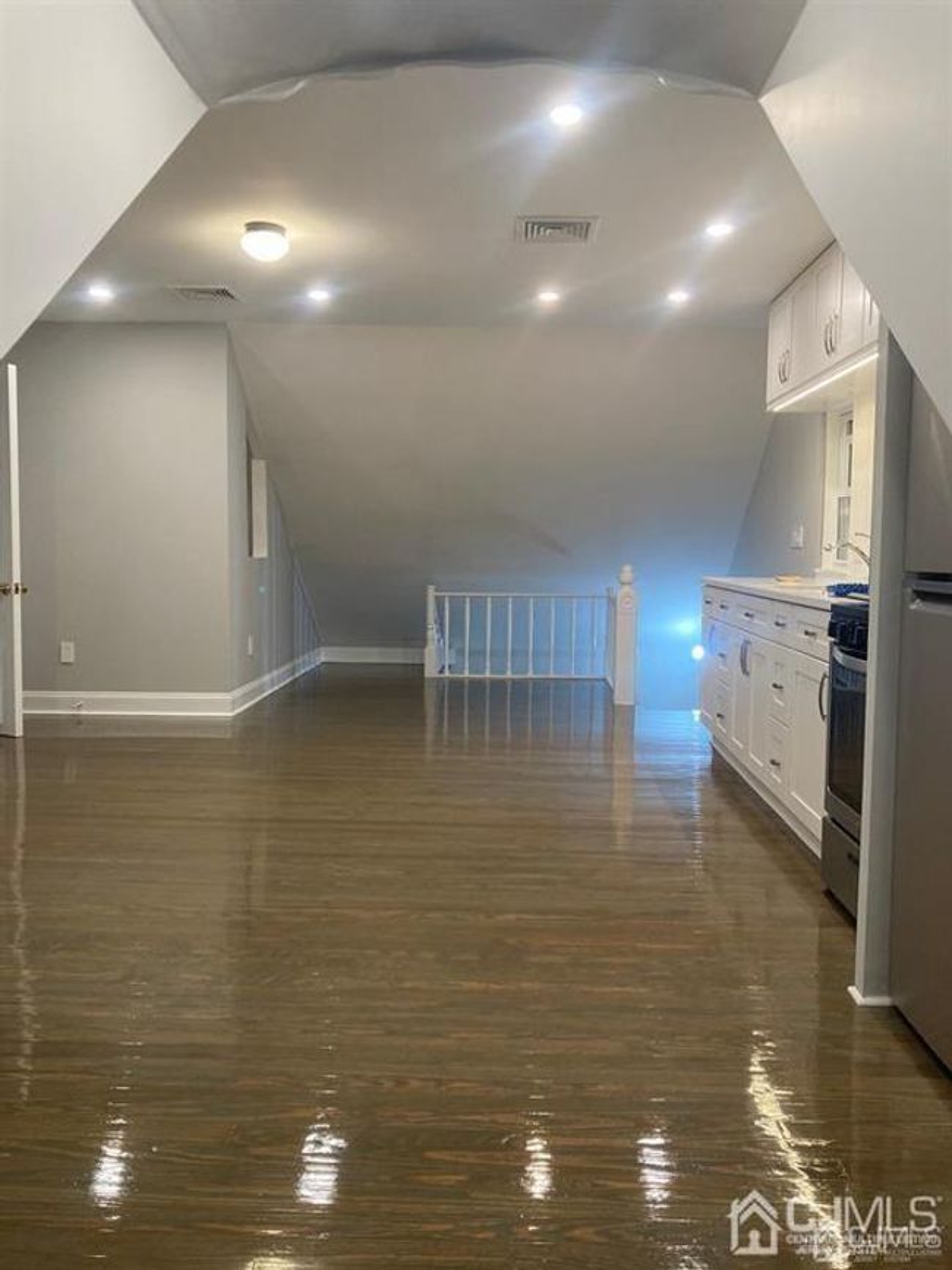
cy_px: 635
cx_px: 476
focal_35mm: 28
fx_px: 1027
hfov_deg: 49.7
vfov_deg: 63.5
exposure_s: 1/60
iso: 125
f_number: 1.8
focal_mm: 3.99
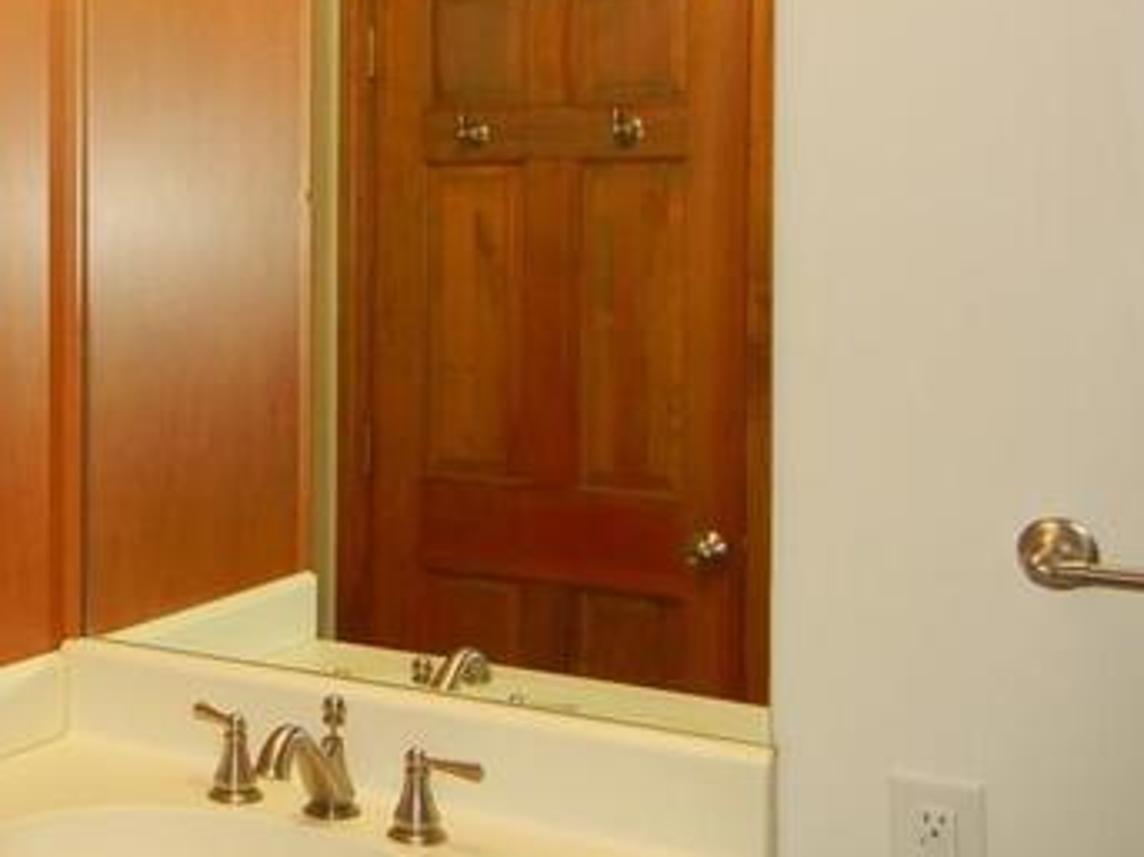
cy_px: 277
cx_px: 107
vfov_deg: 25.9
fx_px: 1850
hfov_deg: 32.6
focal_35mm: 56
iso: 200
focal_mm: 5.4
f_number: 3.5
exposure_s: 1/30
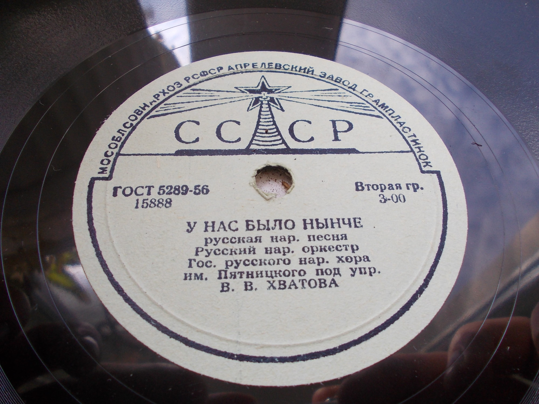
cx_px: 270
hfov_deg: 63.4
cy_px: 202
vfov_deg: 49.7
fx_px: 436
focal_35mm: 28
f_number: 2.7
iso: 80
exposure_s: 1/100
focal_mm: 4
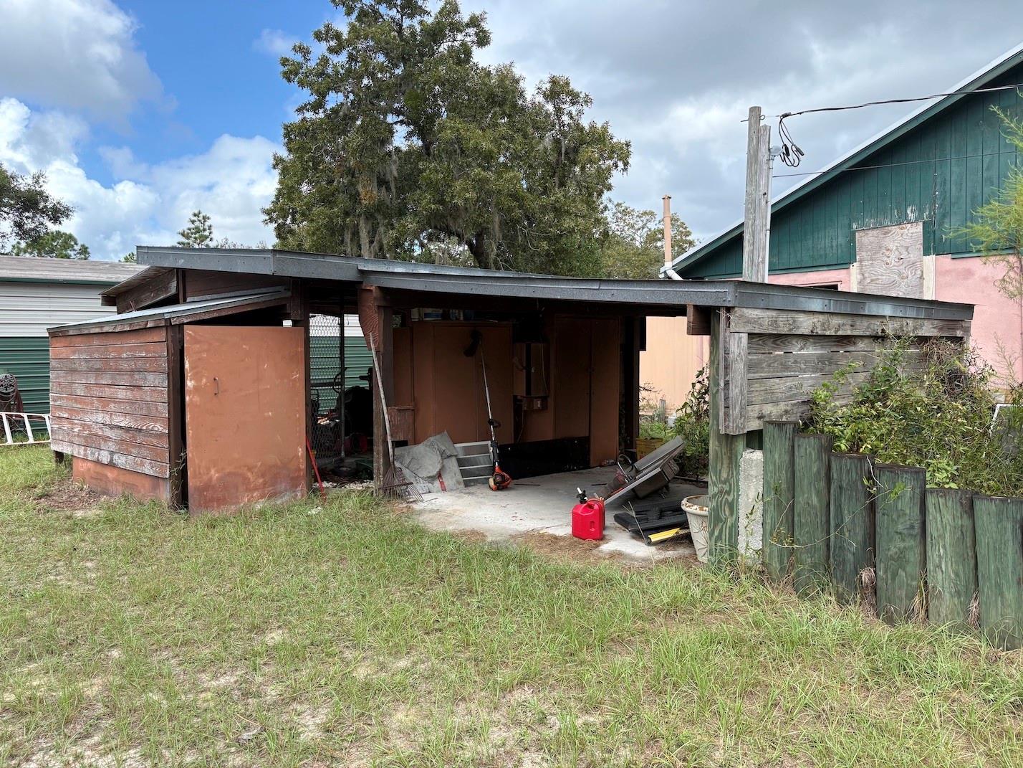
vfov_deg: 53.1
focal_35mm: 26
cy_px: 384
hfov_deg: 67.3
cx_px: 512
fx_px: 768
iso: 64
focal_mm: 5.96
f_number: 1.6
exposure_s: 1/1393
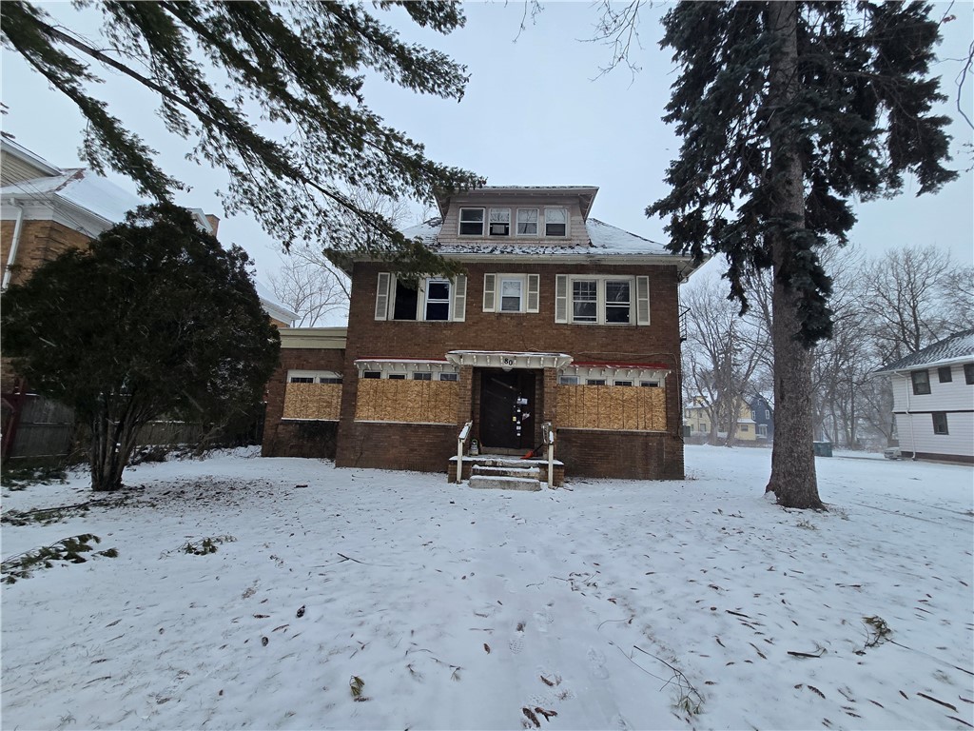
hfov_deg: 106.2
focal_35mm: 13
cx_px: 487
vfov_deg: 89.9
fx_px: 366
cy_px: 366
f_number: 2.2
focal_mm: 2.2
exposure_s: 1/120
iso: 80
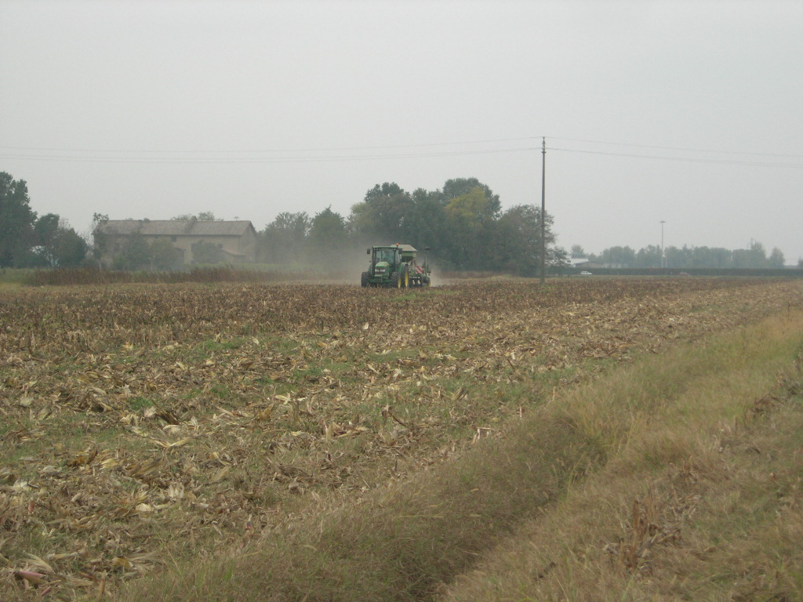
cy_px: 301
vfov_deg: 13.1
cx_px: 402
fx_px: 2621
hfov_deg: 17.4
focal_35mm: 113
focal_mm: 23.4
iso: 100
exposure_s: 1/271
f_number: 4.9
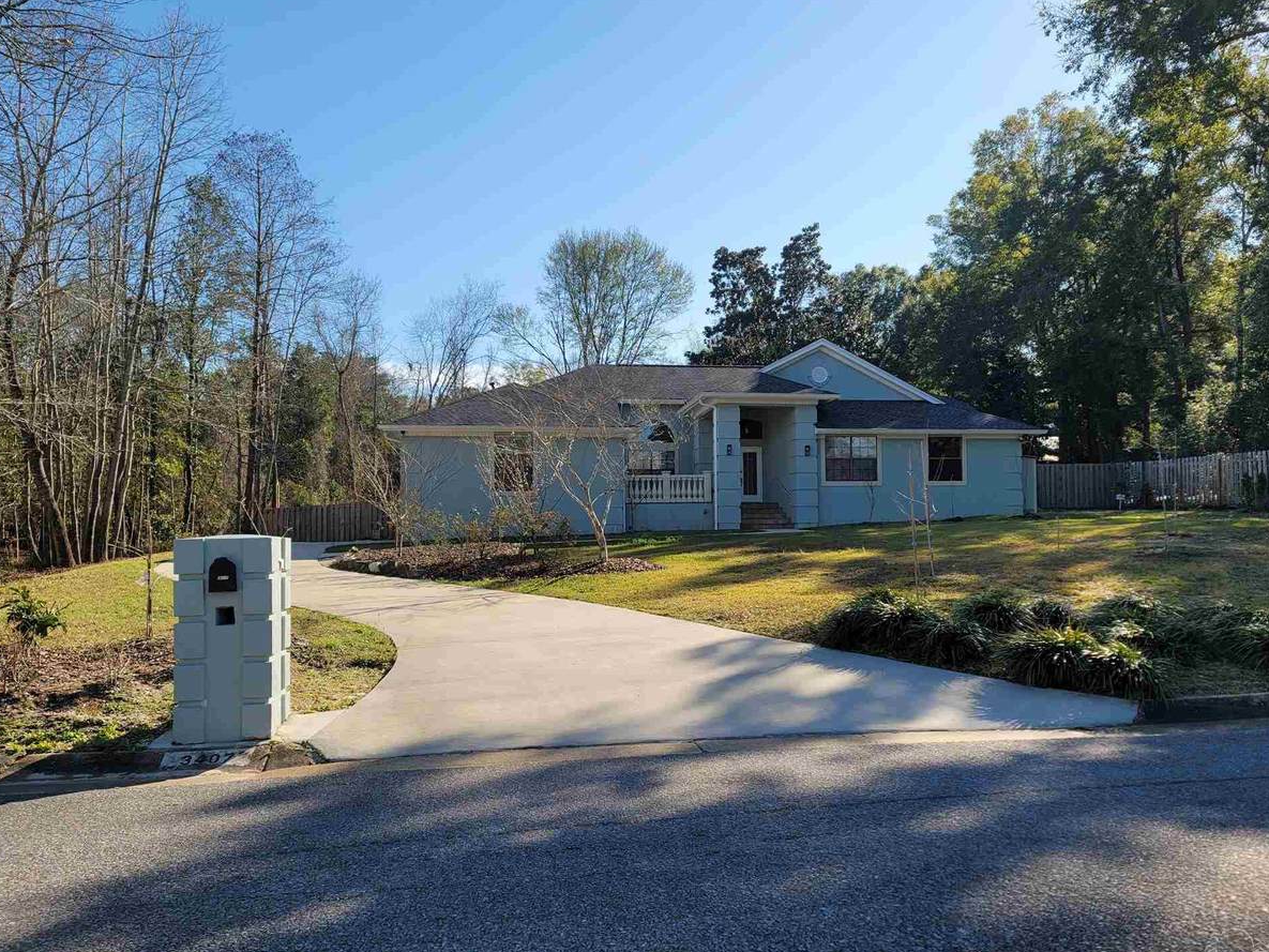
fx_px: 990
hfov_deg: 65.3
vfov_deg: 51.4
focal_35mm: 27
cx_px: 639
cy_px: 487
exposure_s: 1/719
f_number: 1.8
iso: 20
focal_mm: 7
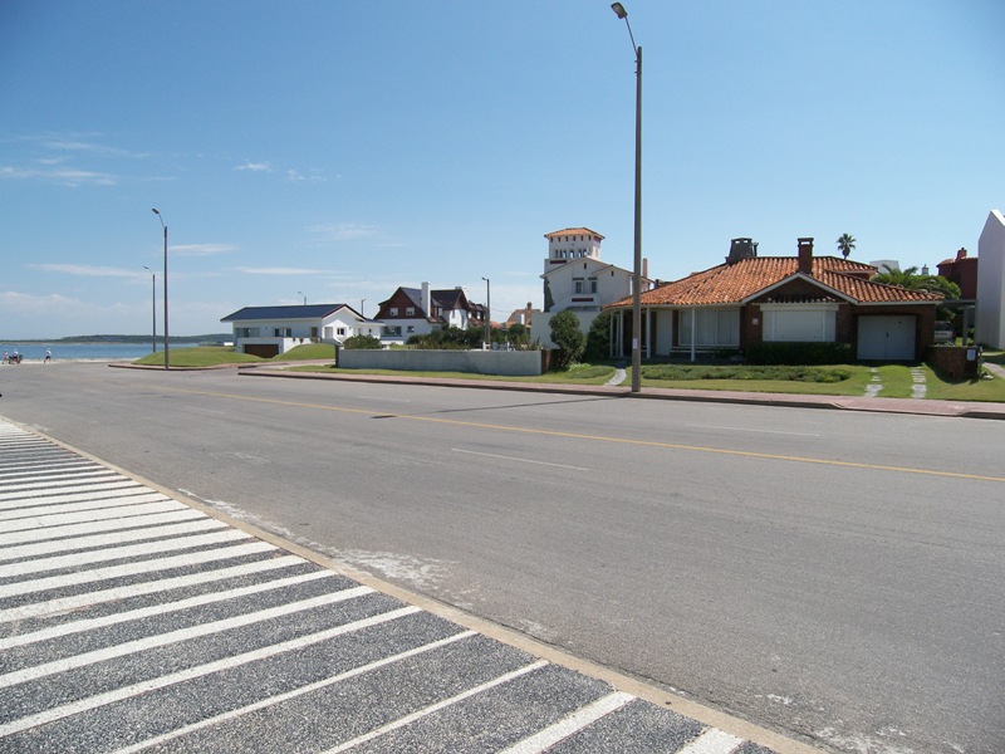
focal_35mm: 24
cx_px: 502
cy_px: 377
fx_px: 697
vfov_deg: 56.8
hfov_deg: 71.6
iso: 100
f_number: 4
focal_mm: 5
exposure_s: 1/1600
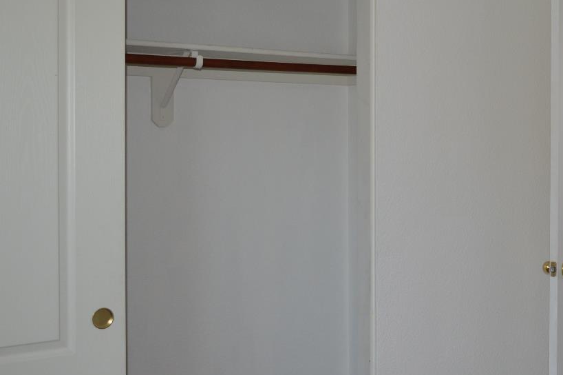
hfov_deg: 35.0
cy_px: 177
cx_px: 461
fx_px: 859
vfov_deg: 24.6
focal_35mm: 55
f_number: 4
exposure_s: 1/100
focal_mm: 20
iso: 400
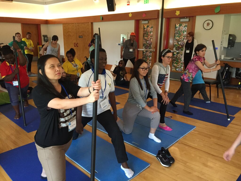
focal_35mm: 29
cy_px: 90
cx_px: 120
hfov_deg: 61.7
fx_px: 202
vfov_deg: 48.2
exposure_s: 1/30
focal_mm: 4.15
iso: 250
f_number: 2.2
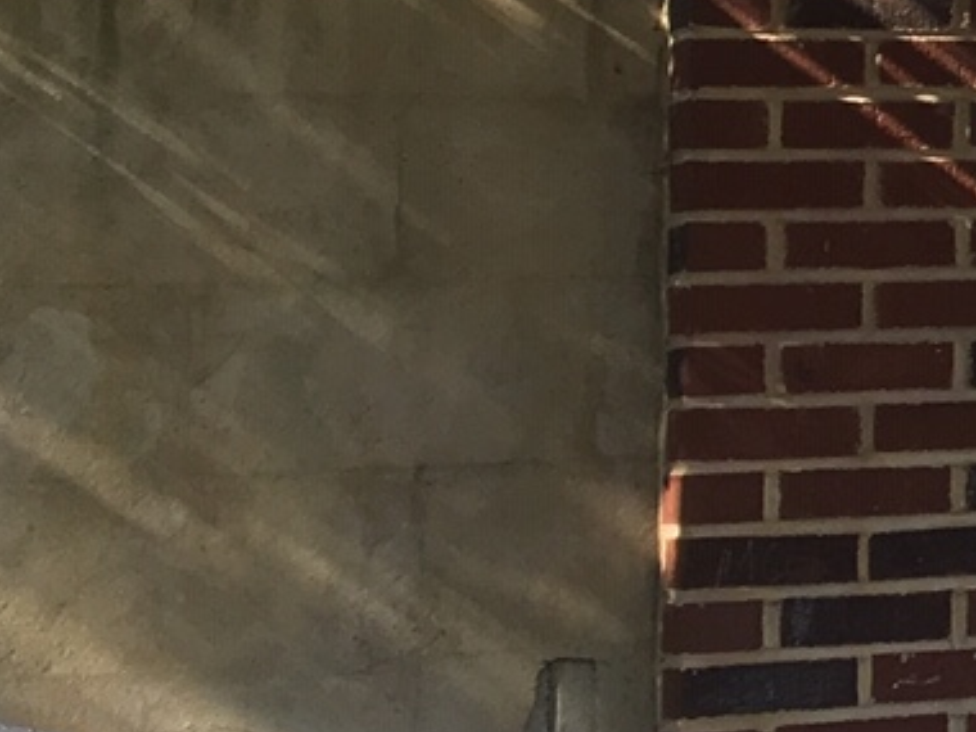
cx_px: 2245
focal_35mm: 154
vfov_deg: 9.5
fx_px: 4342
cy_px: -152
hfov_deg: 11.0
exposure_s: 1/144
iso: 25
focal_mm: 4.15
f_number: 2.2
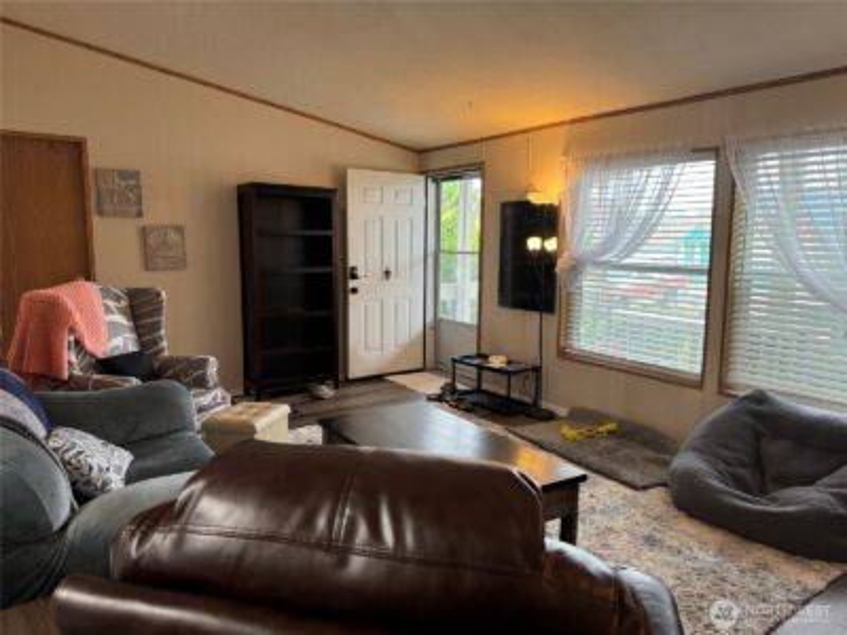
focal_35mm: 24
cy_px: 318
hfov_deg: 71.6
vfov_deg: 56.8
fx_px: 587
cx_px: 424
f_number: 1.78
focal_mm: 6.76
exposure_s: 1/120
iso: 200
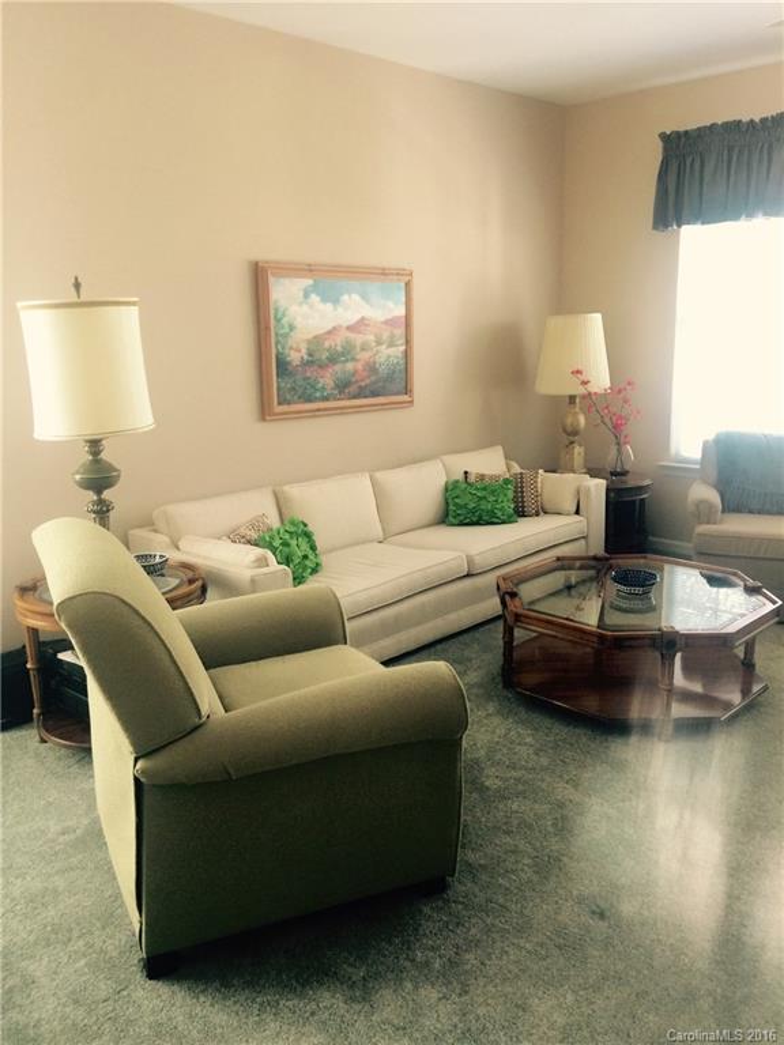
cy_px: 522
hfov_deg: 48.2
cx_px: 392
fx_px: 876
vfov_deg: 61.7
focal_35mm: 29
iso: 40
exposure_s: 1/30
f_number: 2.2
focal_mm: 4.15
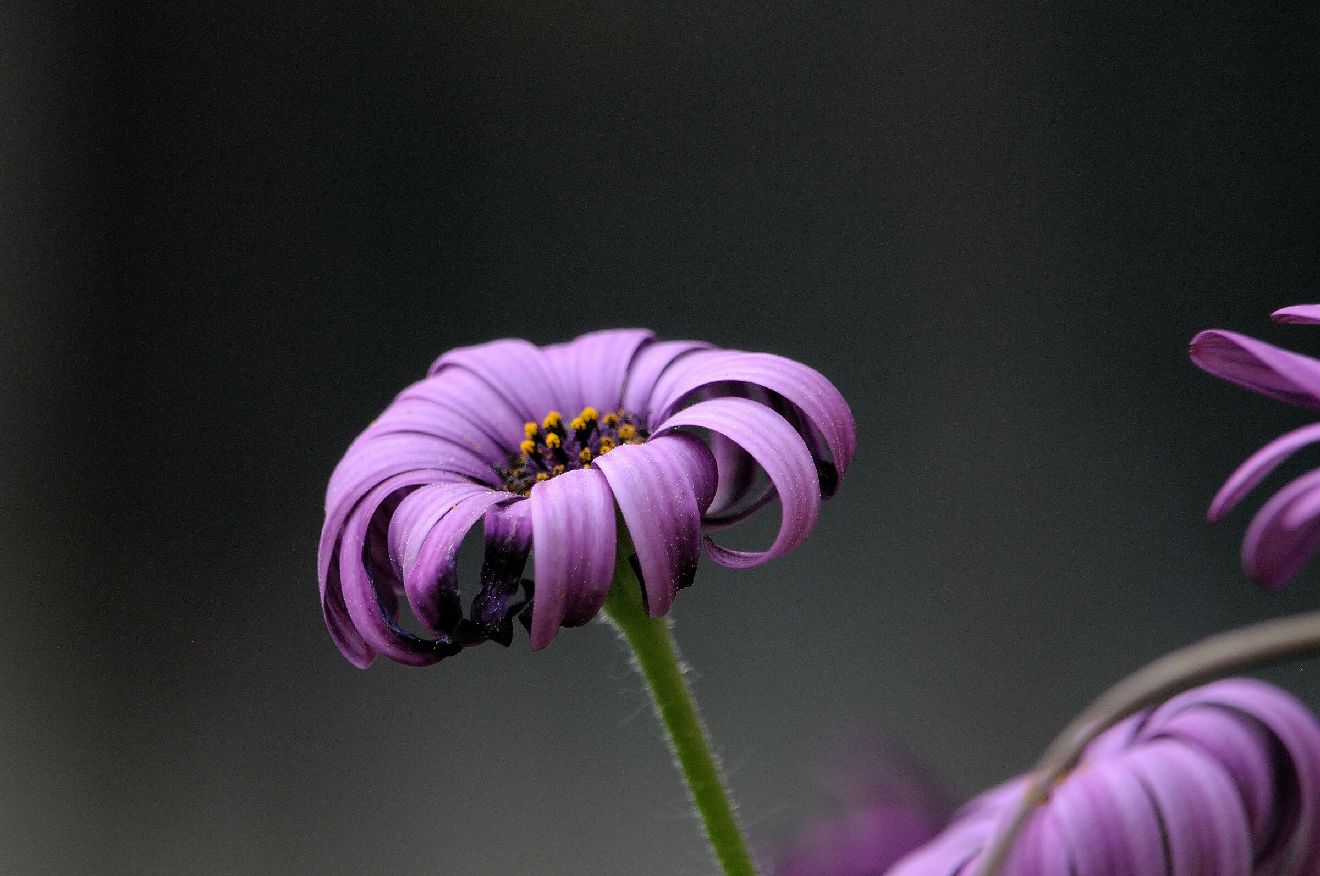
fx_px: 16480
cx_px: 660
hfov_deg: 4.6
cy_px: 438
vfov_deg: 3.0
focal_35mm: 450
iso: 1000
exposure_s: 1/200
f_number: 5.6
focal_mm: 300
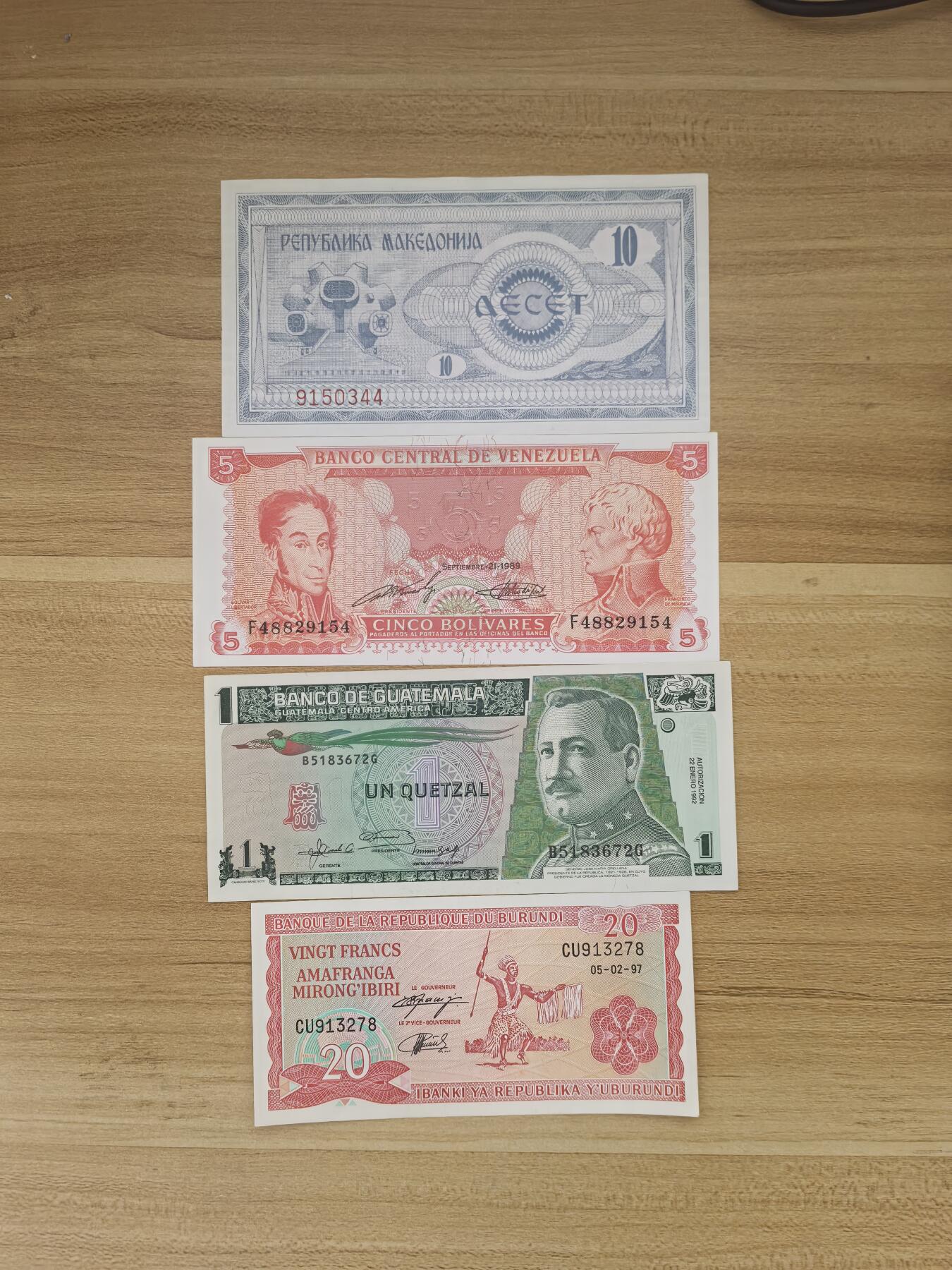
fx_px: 990
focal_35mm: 27
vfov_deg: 65.3
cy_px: 635
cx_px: 476
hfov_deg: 51.4
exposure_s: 1/50
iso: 320
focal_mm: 5.75
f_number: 2
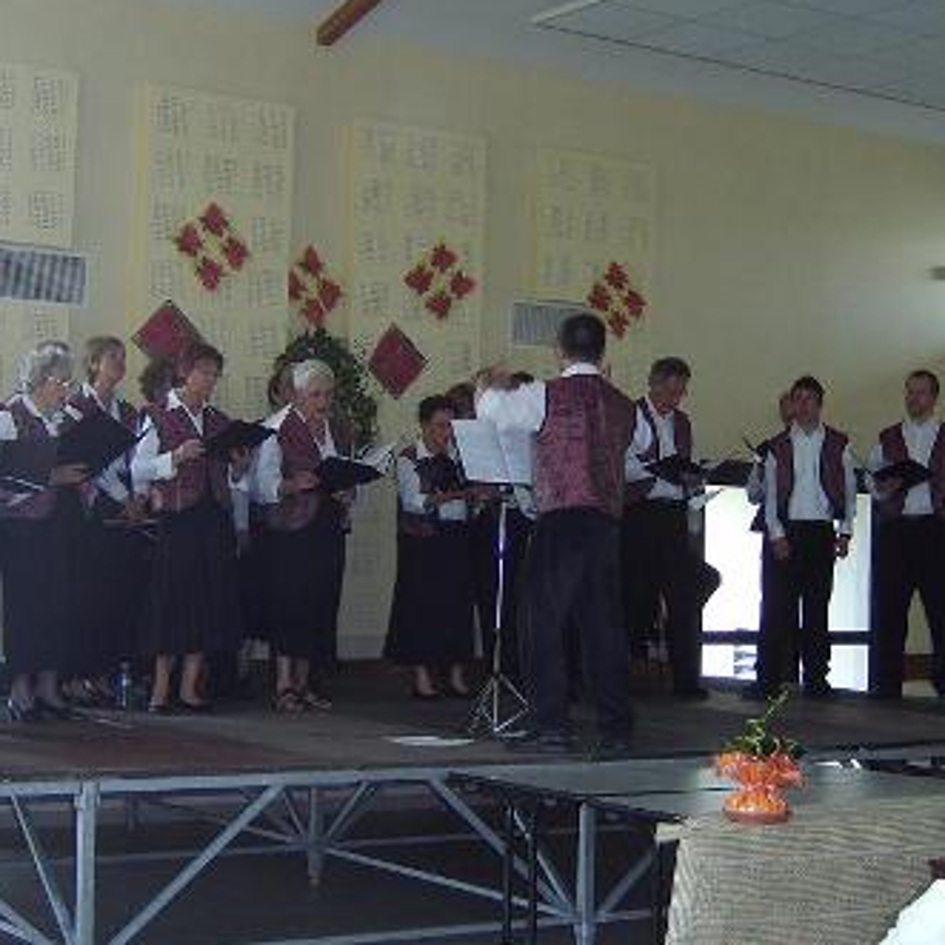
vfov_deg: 31.1
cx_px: 445
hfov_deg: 31.1
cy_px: 468
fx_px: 1699
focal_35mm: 55
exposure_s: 1/60
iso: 200
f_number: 3.5
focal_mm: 11.93
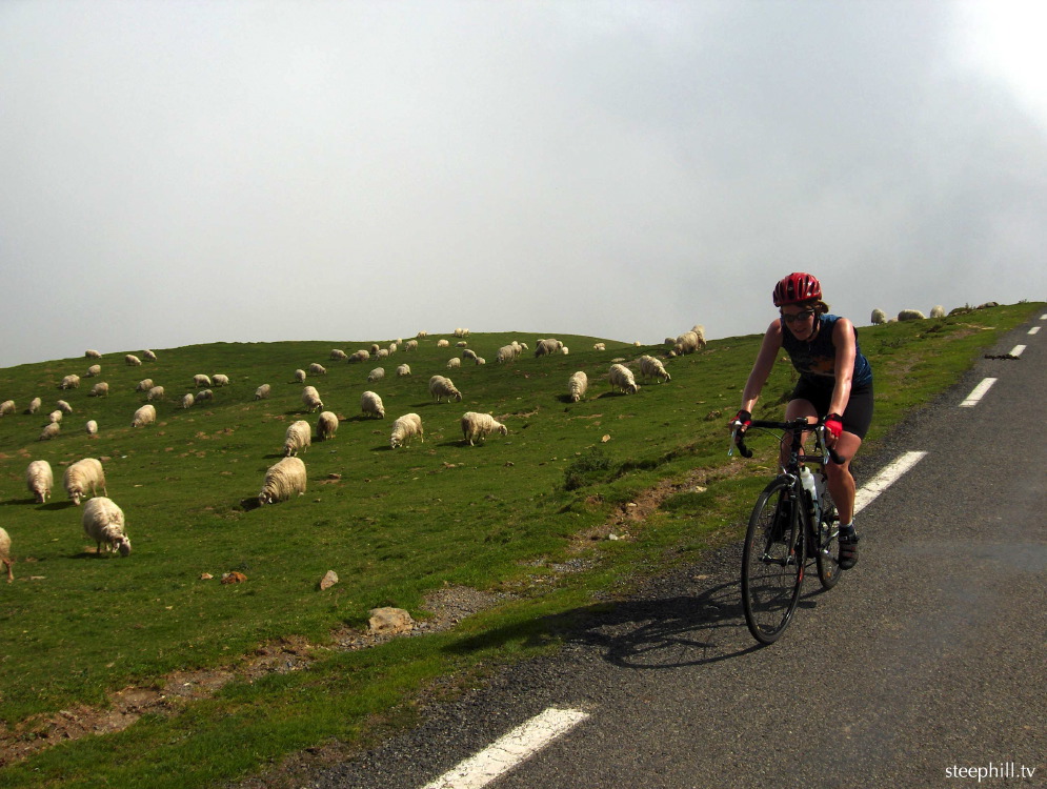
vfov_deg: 36.9
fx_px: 1182
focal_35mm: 39
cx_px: 524
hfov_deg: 47.8
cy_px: 394
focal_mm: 8
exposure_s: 1/1053
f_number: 4.8
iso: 100
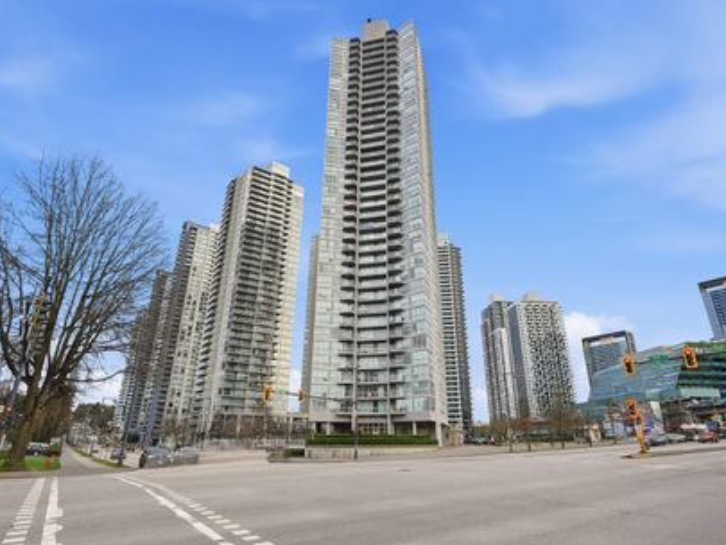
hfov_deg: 84.6
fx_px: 399
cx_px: 371
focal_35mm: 19
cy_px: 284
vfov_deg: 68.7
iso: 80
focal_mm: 16
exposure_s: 1/125
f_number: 5.6
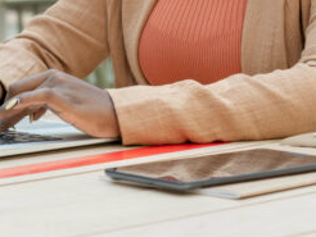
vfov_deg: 8.4
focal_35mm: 174
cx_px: 168
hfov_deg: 11.3
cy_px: -74
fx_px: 1590
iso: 400
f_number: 2.8
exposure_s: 1/400
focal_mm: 38.8
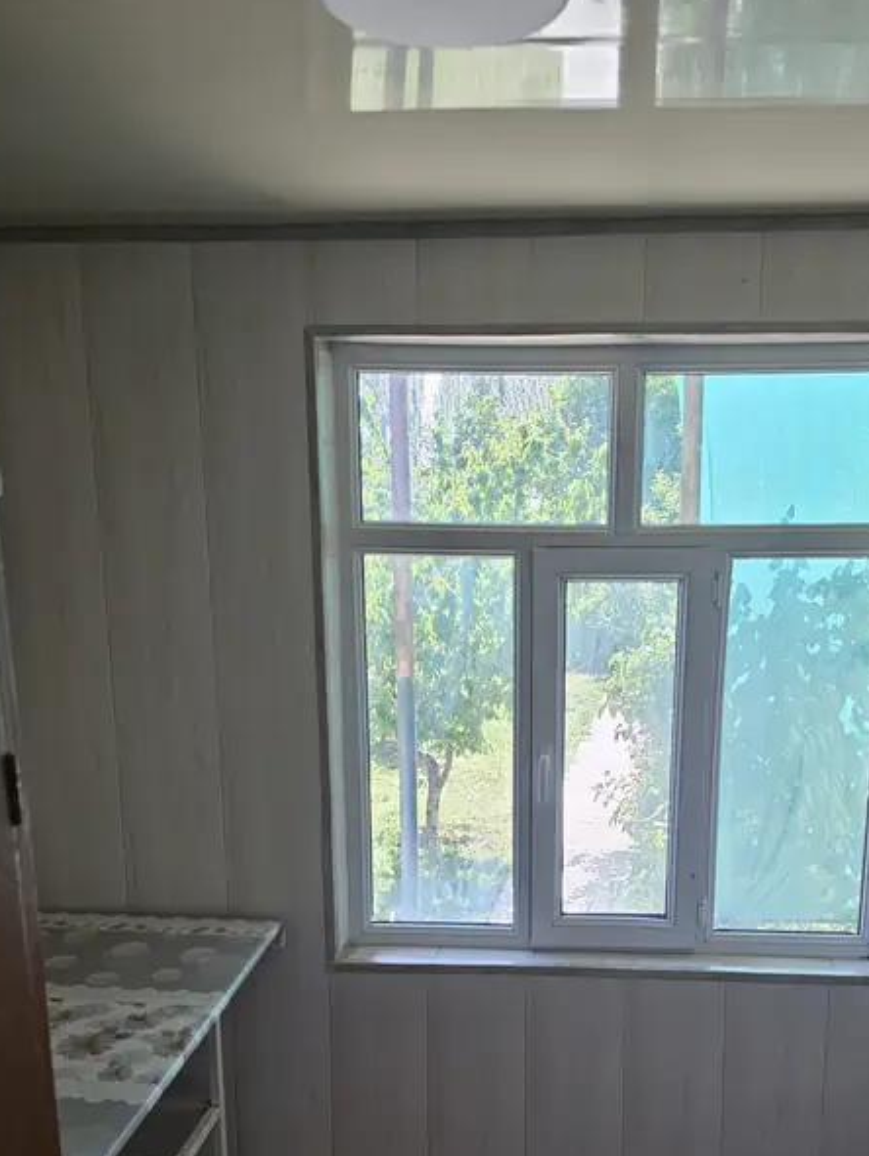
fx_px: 1170
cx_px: 541
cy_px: 806
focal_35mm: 35
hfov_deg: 40.5
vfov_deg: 51.2
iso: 50
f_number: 1.7
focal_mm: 6.3
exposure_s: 1/180
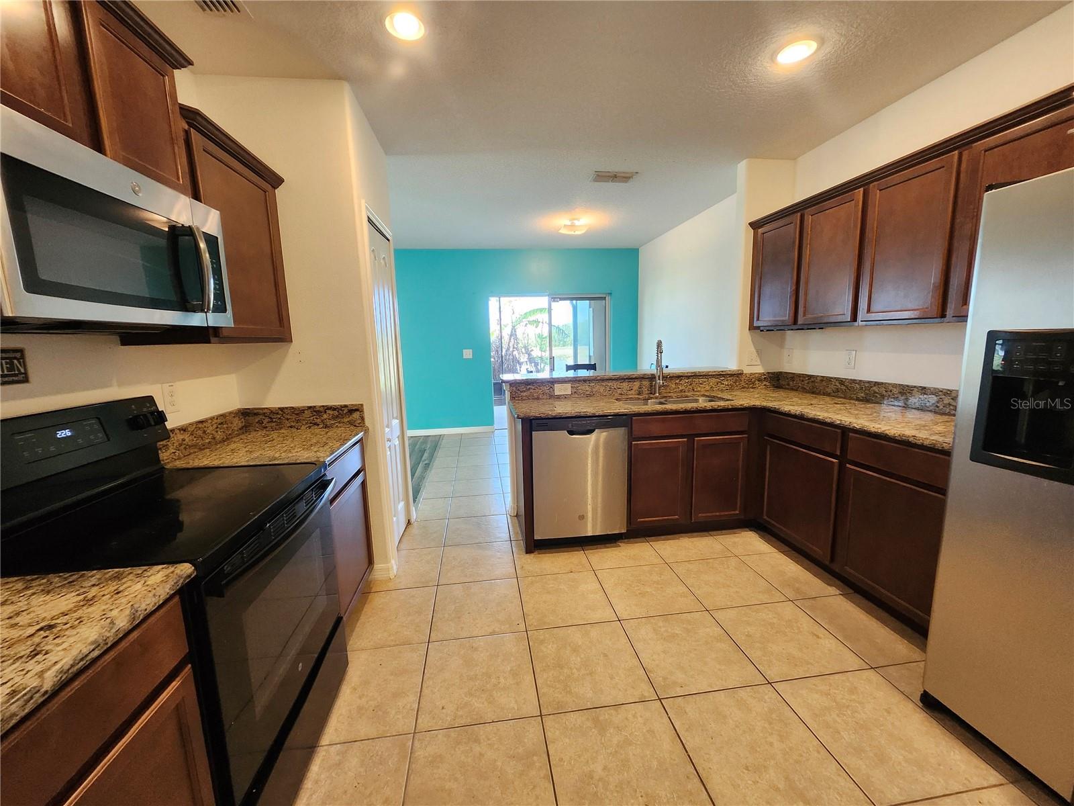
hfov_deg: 106.2
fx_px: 403
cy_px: 403
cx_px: 537
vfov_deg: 89.9
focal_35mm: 13
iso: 400
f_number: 2.2
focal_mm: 1.74
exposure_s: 1/60
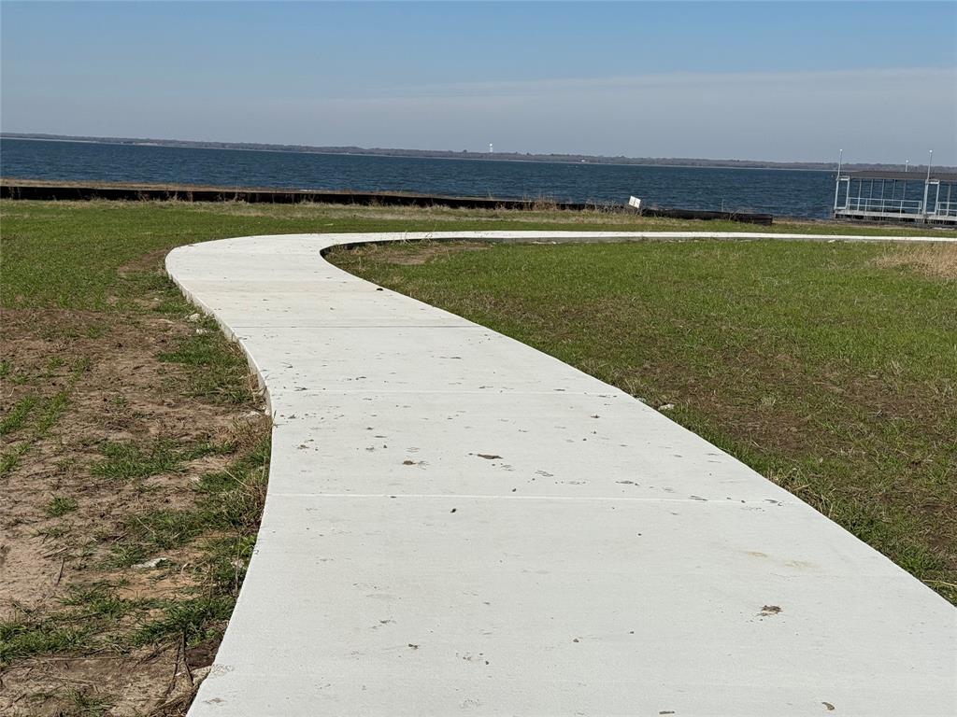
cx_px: 478
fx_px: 1327
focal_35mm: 48
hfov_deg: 39.7
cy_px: 358
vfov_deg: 30.3
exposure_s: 1/11364
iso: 50
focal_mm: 6.76
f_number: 1.78
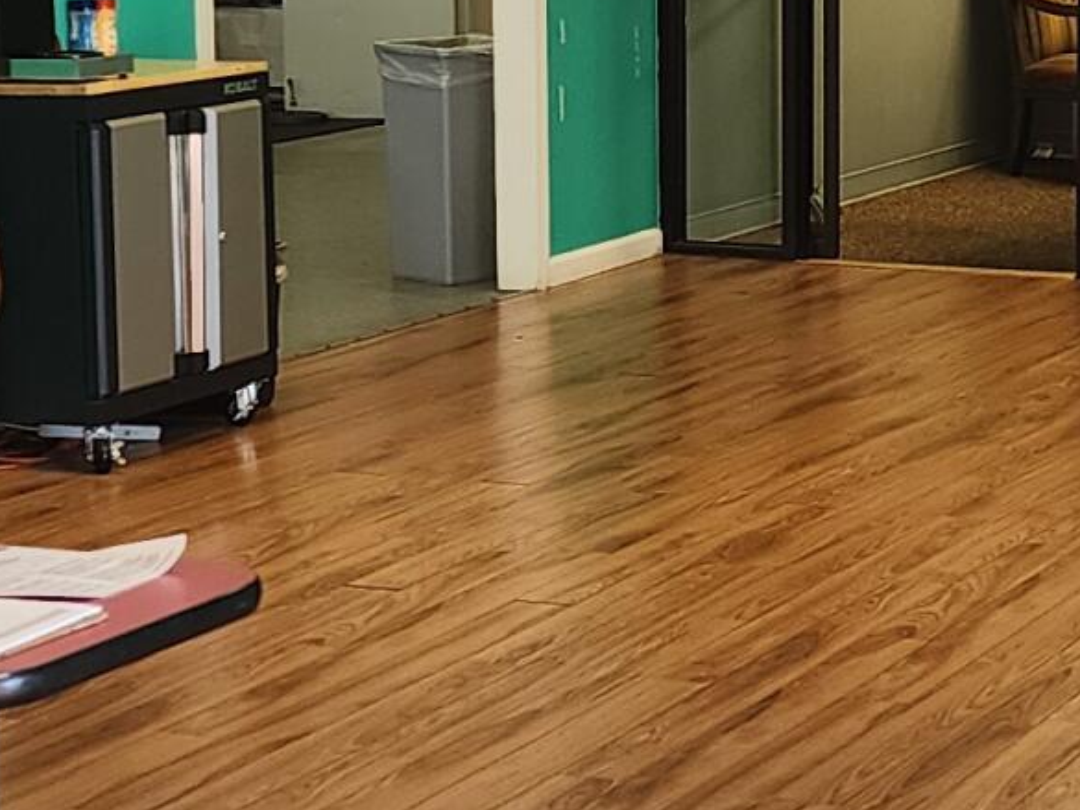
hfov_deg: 16.6
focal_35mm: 118
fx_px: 3682
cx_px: 840
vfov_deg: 12.5
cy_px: 98
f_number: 1.8
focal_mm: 6.4
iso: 160
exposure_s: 1/120
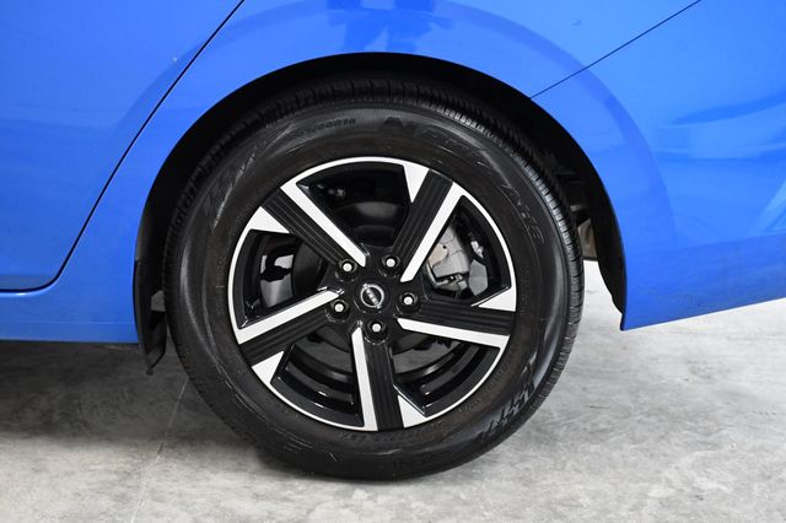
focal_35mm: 60
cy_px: 262
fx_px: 1309
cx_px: 393
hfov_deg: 33.4
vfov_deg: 22.6
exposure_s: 1/200
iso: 2500
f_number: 7.1
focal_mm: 40
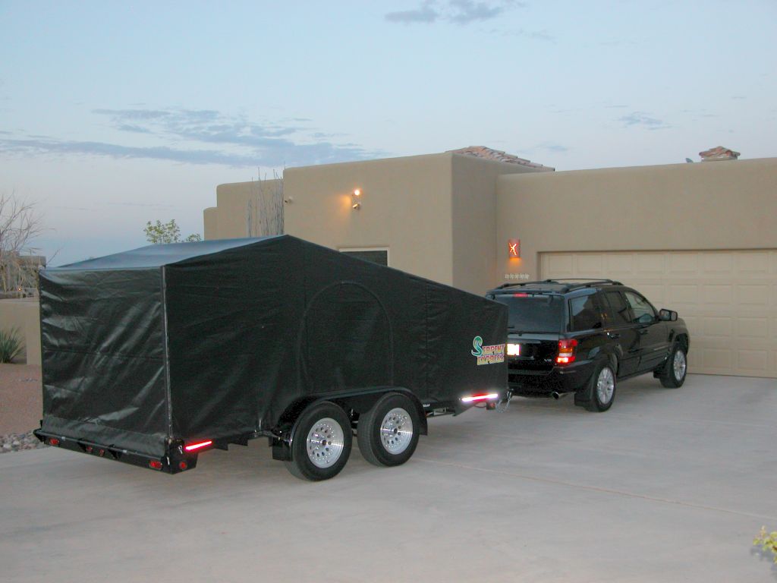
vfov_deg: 34.3
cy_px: 292
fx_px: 943
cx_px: 388
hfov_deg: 44.8
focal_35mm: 42
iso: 200
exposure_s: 1/60
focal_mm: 10.7
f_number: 2.9
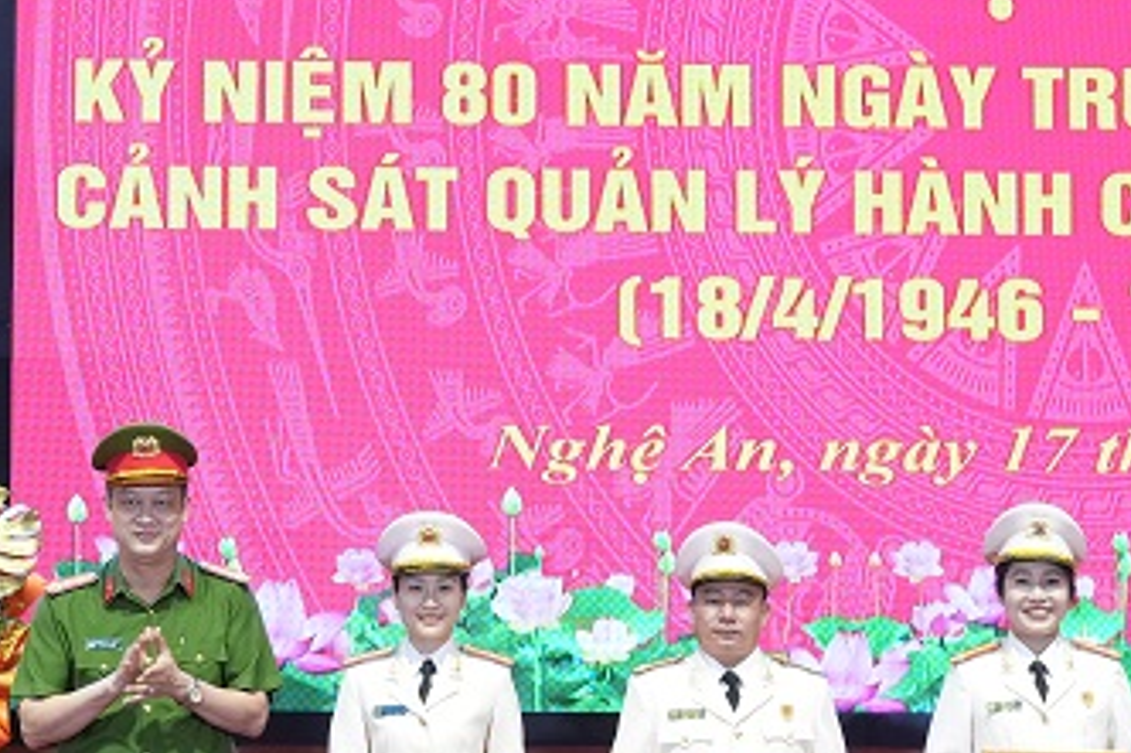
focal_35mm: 159
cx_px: 337
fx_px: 4993
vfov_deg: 8.6
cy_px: 394
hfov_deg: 12.9
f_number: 5
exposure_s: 1/80
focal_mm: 32
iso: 800
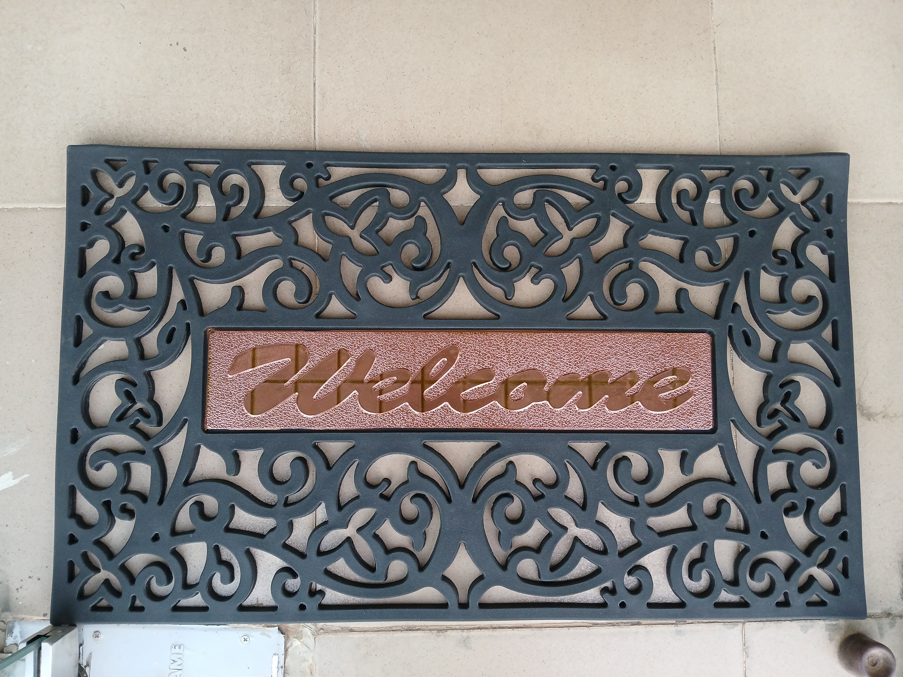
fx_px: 678
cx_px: 452
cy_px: 338
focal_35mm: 26
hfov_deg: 67.3
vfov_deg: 53.1
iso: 200
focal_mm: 3.98
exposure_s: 1/50.3
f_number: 1.8
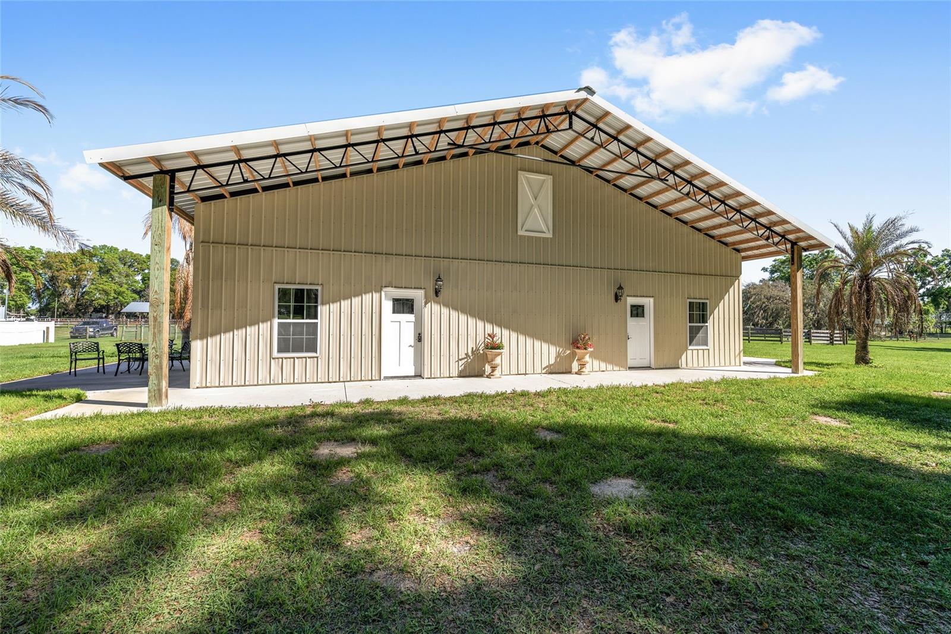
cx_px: 476
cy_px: 317
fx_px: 370
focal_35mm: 14
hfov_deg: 104.3
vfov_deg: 81.2
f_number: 8
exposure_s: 1/800
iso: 320
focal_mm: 14
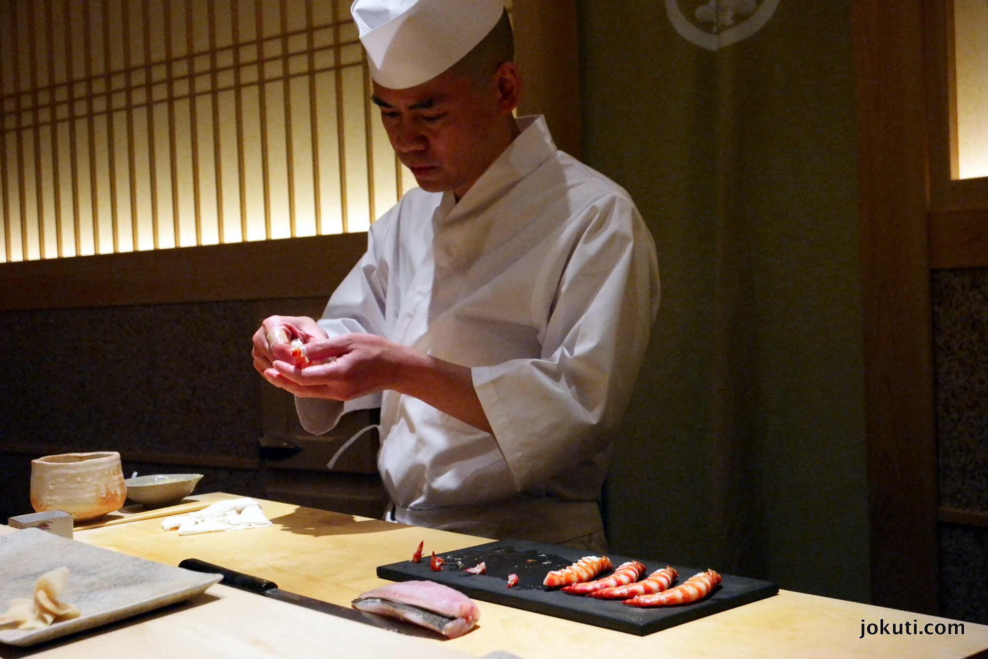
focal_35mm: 47
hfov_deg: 41.9
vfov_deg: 28.7
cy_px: 330
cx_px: 494
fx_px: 1290
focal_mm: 31
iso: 6400
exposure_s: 1/500
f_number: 5.6
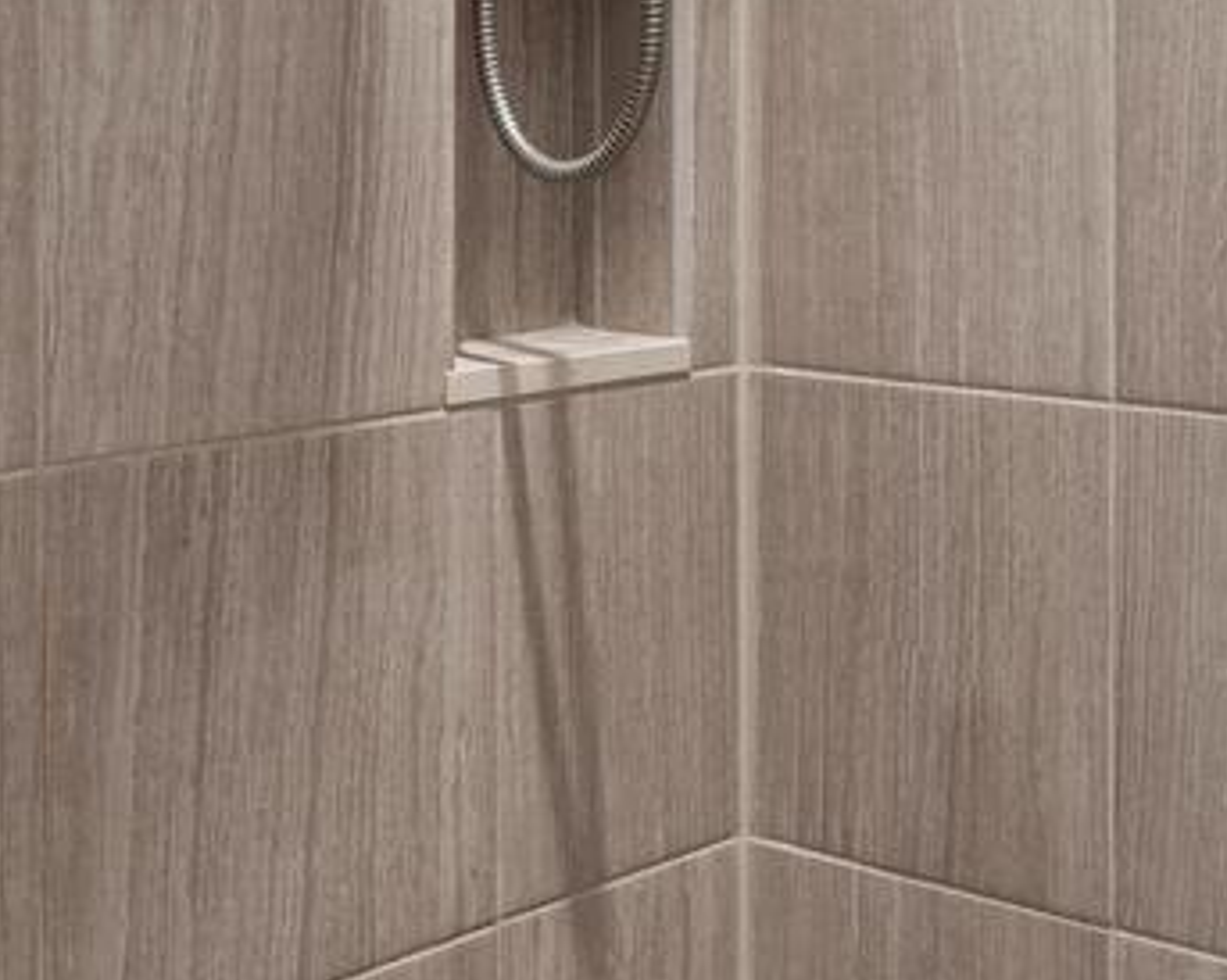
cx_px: 898
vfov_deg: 21.3
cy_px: 125
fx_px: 2553
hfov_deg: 26.7
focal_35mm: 70
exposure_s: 2
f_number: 7.1
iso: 200
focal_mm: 11.9
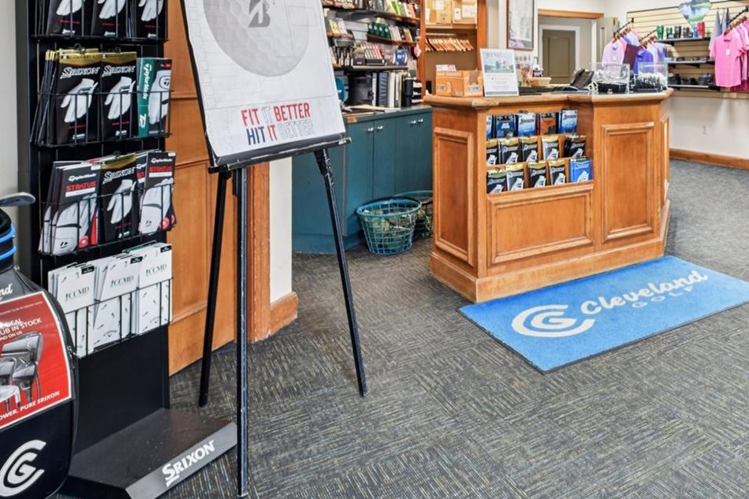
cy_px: 85
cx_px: 624
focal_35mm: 32
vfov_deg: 39.2
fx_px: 666
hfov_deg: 53.8
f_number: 8
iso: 400
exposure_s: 1/6
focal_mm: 19
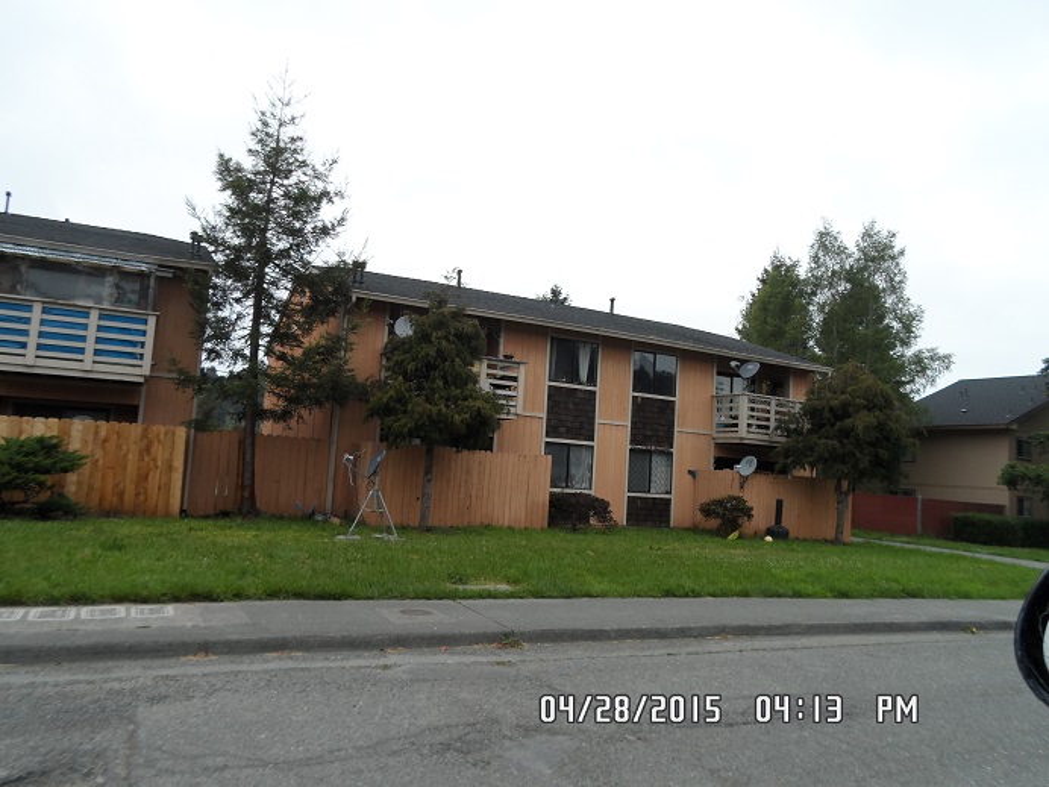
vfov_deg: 54.9
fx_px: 758
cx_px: 524
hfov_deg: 69.4
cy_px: 394
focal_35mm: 25
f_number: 2.5
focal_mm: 4.5
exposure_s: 1/250
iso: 80
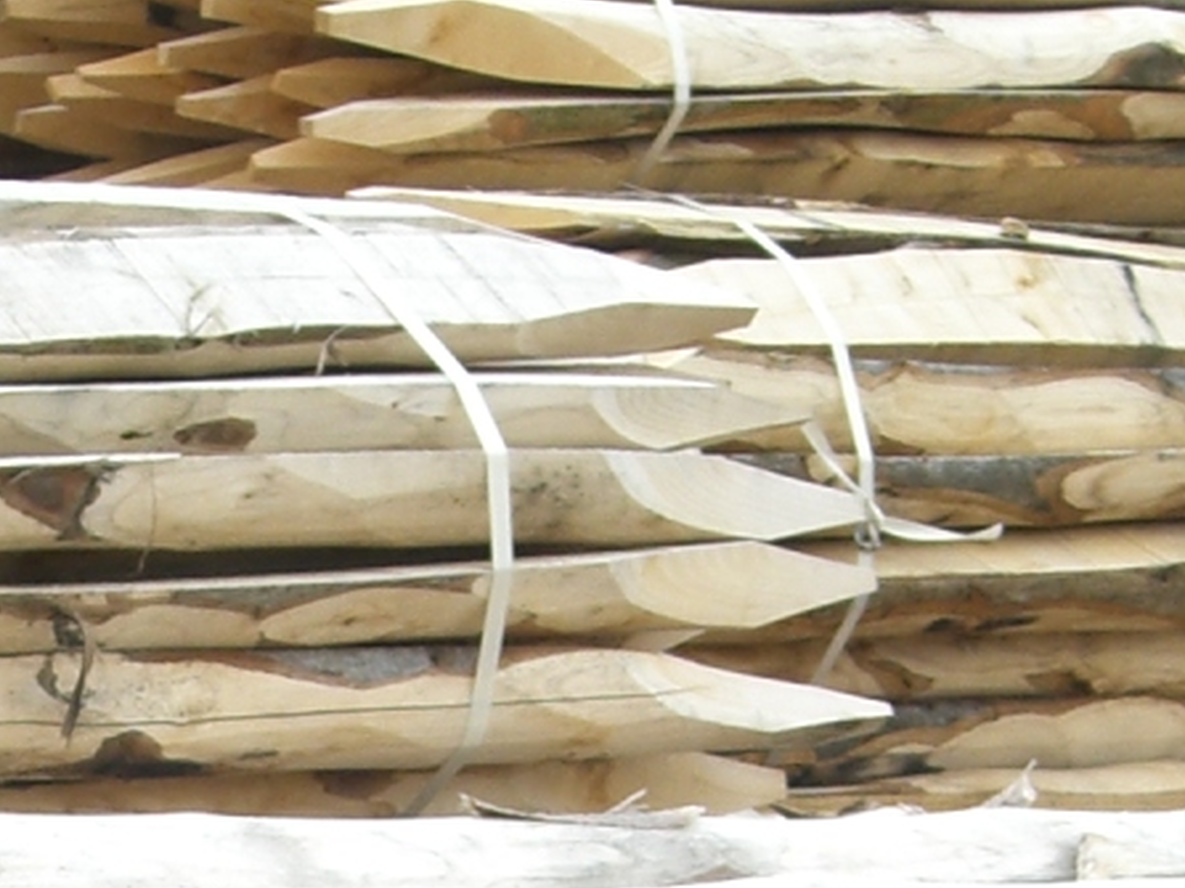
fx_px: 5955
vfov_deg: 8.1
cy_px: 1834
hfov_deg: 11.2
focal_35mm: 174
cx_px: -95
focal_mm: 7.9
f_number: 4
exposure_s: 1/200
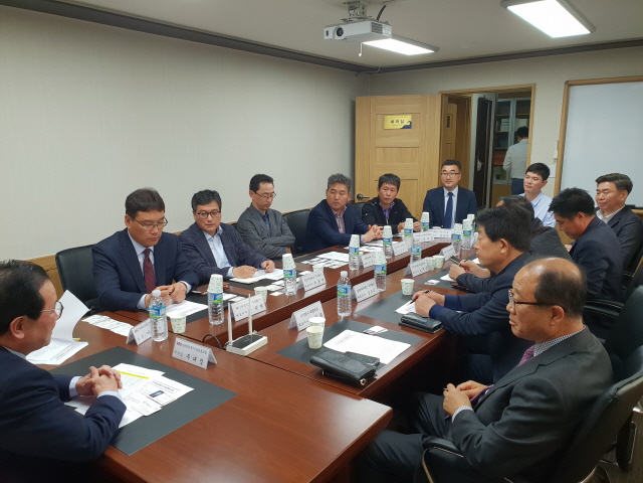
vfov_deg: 53.1
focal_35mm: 26
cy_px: 242
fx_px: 483
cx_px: 322
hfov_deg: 67.3
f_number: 2.4
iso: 125
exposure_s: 1/60
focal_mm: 4.3
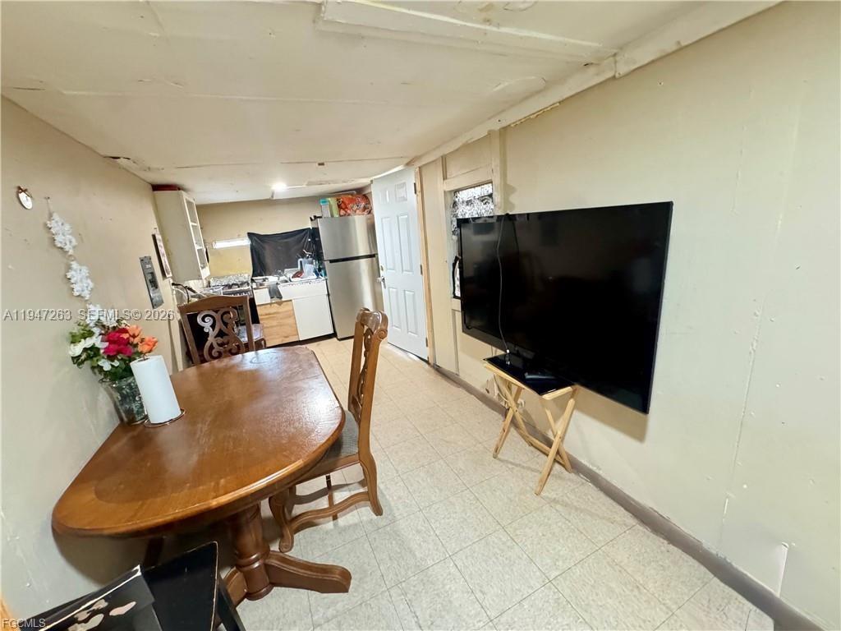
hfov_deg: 102.1
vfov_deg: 85.7
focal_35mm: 14
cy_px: 316
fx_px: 340
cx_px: 420
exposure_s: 1/40
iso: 1250
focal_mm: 2.22
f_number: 2.2
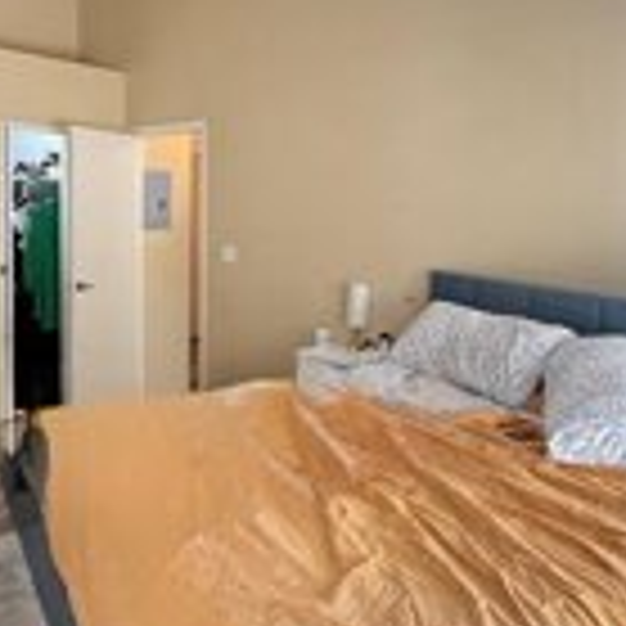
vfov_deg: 50.4
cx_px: 257
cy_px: 221
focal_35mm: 32
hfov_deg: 50.8
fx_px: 655
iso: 640
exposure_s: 1/60
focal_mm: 2.22
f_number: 2.2
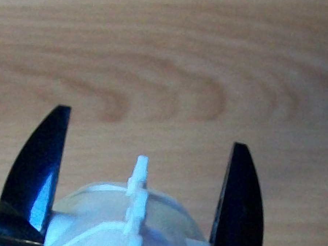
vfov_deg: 10.1
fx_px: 1317
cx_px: 118
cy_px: 442
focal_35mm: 139
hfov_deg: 14.2
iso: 160
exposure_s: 1/20
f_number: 2.7
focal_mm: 6
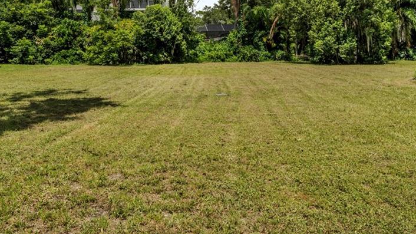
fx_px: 419
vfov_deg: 30.2
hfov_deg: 52.7
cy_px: 35
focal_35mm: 38
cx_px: 184
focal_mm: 16
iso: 100
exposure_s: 1/80
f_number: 8
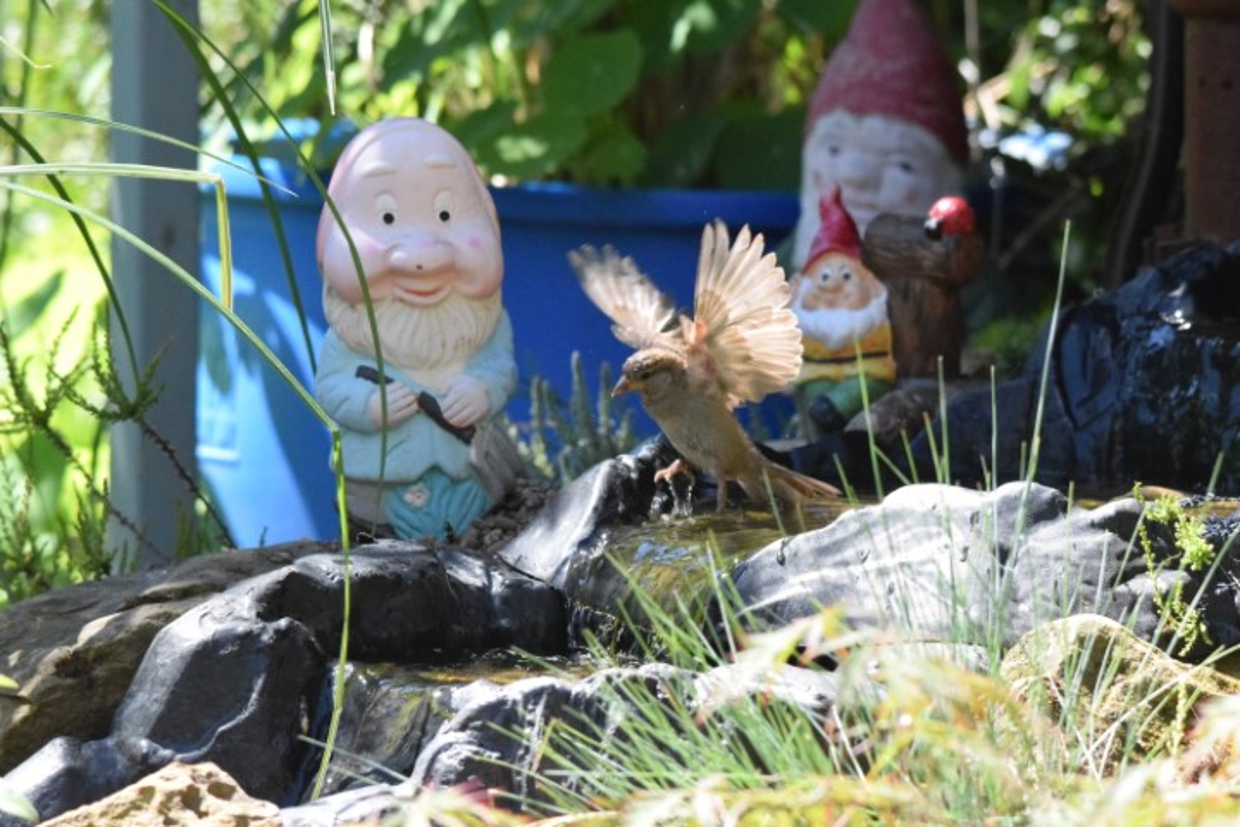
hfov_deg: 5.5
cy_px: 414
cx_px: 620
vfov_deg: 3.7
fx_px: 12916
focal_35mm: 375
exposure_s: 1/2500
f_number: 9
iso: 6400
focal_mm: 250
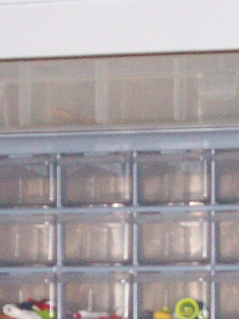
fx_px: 2127
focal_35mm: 231
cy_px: 382
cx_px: 92
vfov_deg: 8.5
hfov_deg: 6.4
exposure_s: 1/102
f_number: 4.2
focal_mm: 12.8
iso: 200
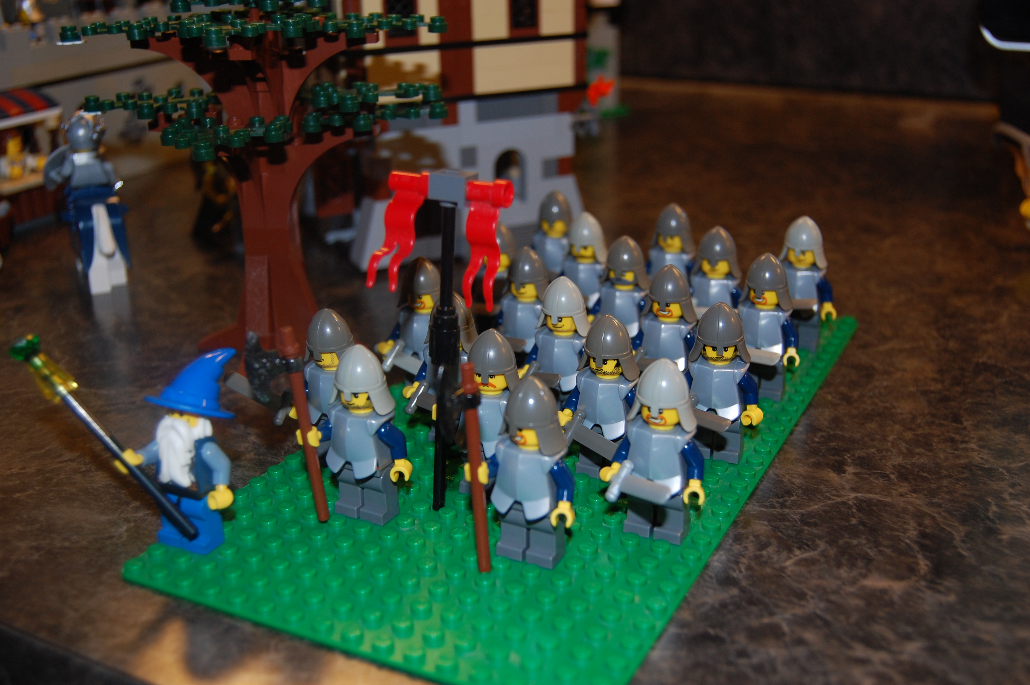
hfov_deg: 49.6
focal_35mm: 39
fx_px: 1115
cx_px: 515
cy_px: 342
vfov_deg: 34.1
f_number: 4.2
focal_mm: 26
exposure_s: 1/60
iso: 400
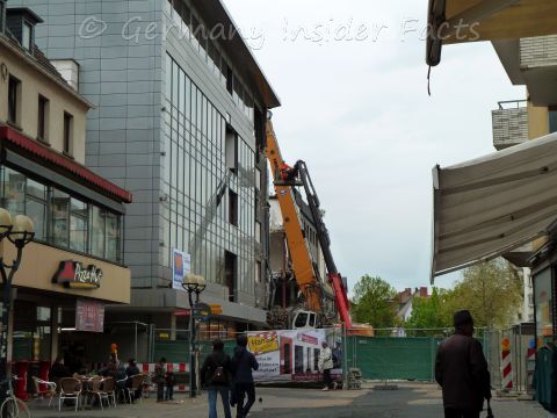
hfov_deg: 29.0
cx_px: 278
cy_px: 209
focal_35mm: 67
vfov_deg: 21.9
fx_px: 1078
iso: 125
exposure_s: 1/160
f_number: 4.1
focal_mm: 11
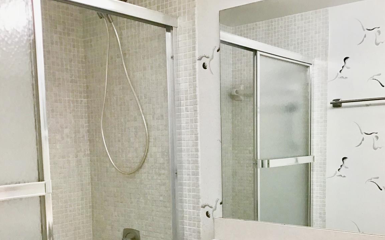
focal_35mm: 44
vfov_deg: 28.8
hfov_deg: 45.3
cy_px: 182
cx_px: 192
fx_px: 462
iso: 40
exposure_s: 1/30
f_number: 2.4
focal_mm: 3.3
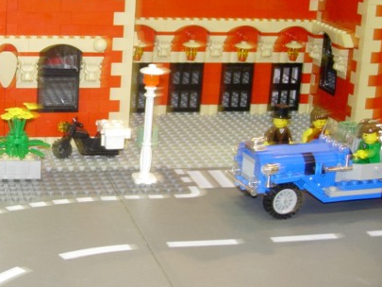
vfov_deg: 19.6
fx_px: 828
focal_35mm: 75
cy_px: 89
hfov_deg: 25.3
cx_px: 54
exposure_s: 1/8
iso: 79
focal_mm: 7.8
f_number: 2.8
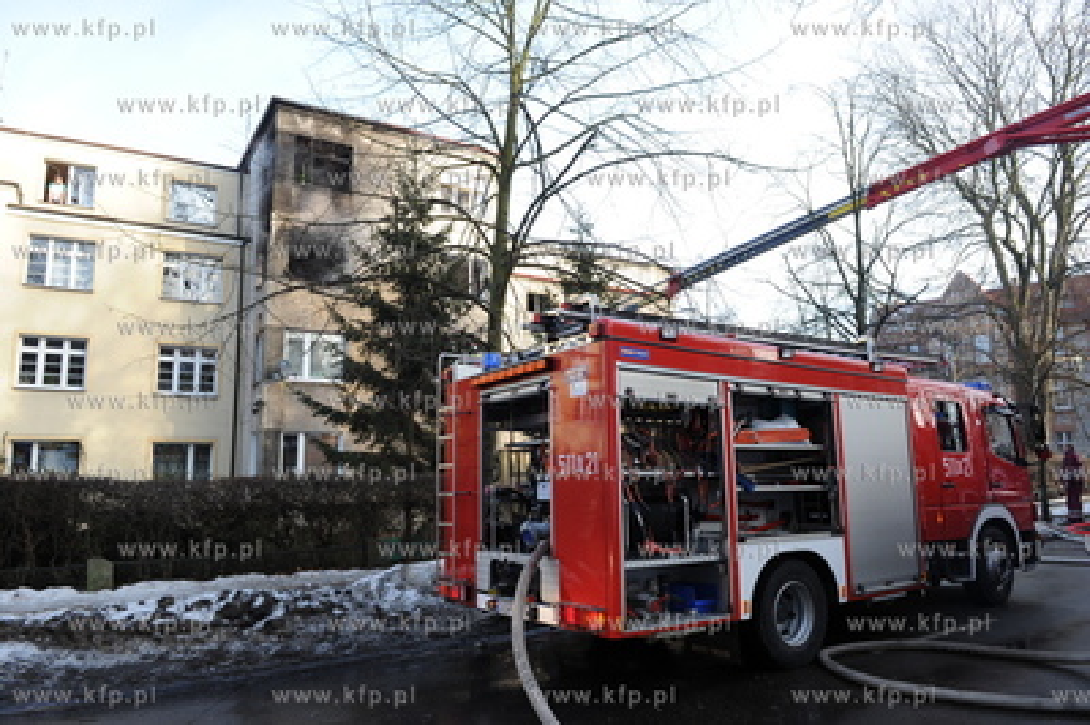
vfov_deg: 53.1
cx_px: 545
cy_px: 362
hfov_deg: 73.8
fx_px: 726
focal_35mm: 24
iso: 800
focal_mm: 24
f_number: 8
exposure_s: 1/250
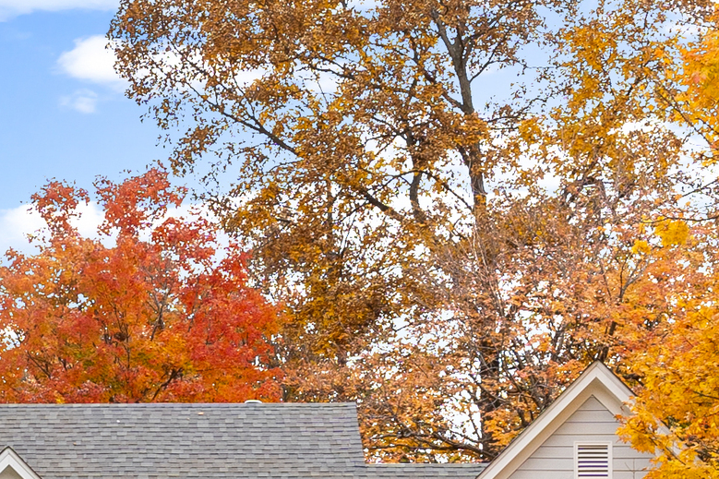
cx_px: 32
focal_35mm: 142
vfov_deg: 9.3
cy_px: 831
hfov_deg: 14.3
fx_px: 2835
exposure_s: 1/50
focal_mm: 24
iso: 160
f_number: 8
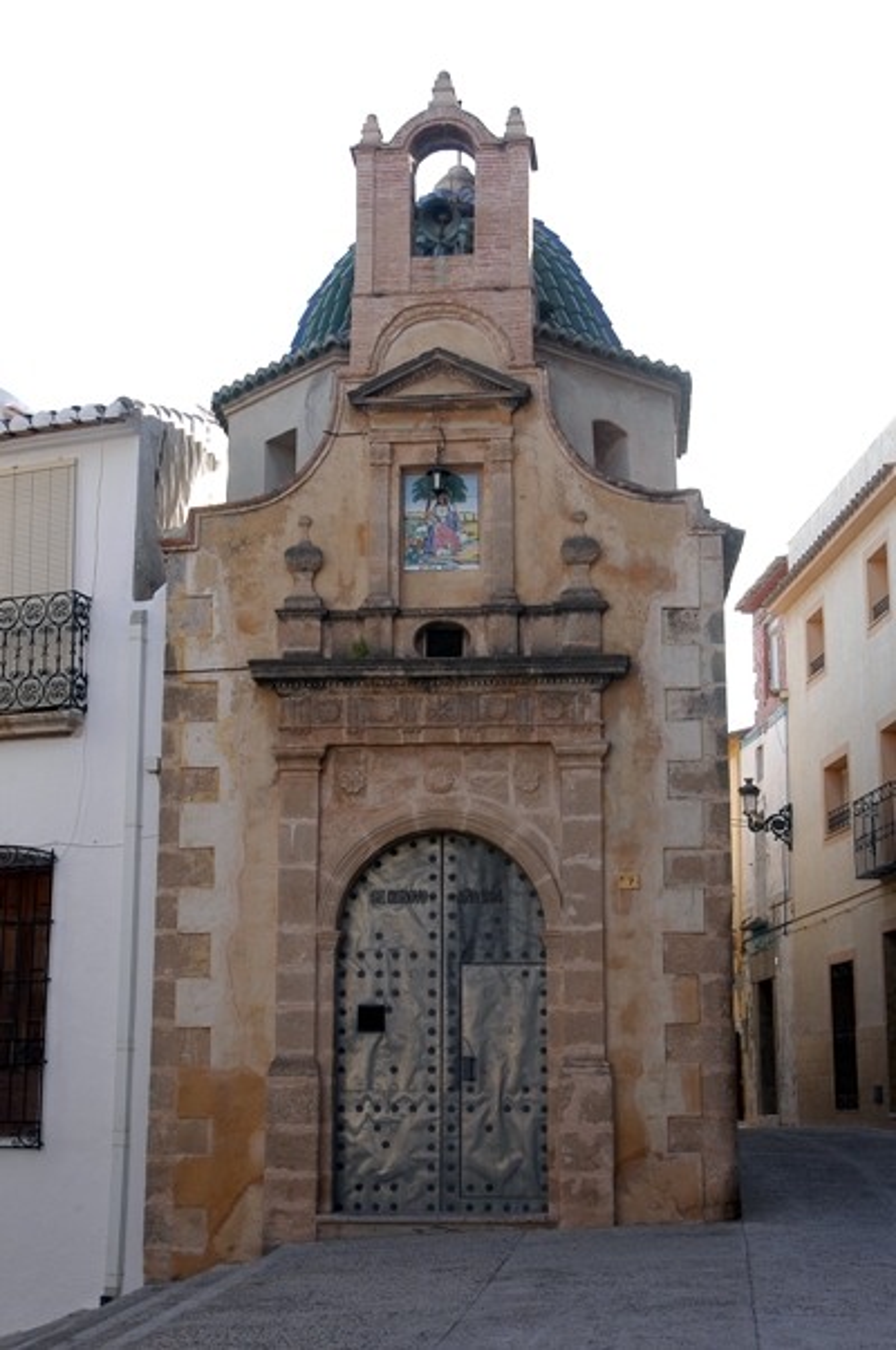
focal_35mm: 51
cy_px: 675
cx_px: 448
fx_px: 1908
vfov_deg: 38.9
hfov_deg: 26.4
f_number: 6.3
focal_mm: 34
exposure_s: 1/160
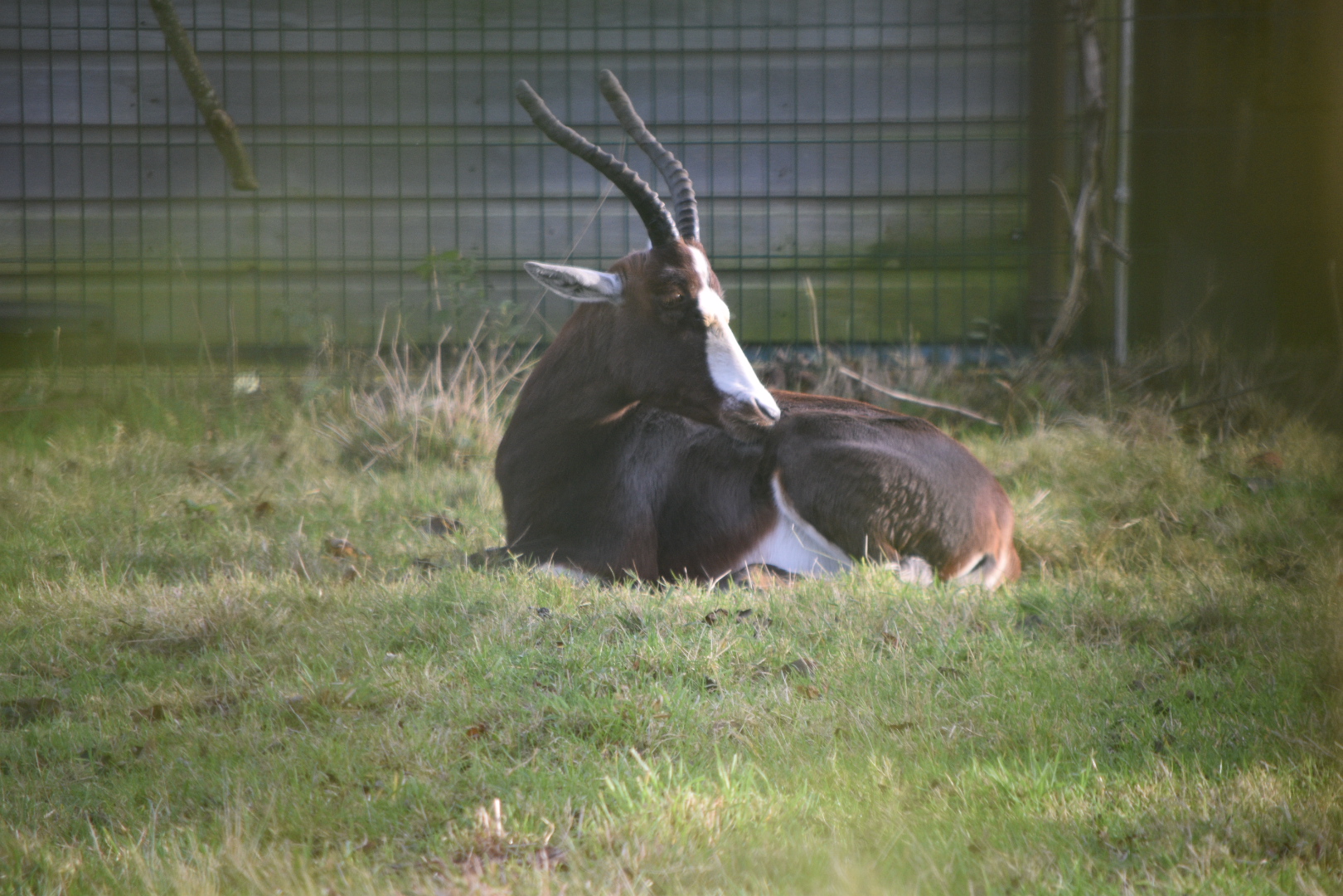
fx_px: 16786
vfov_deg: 3.1
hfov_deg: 4.6
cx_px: 672
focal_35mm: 450
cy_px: 448
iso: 640
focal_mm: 300
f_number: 5.6
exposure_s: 1/250
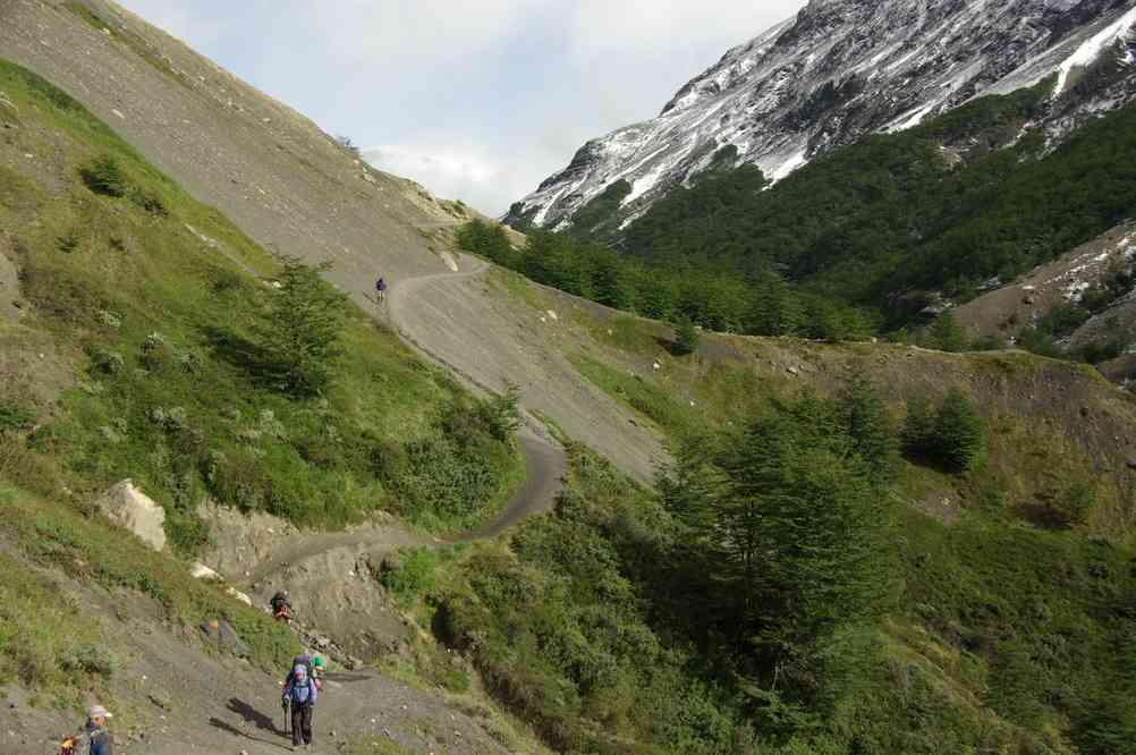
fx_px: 1545
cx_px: 568
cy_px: 378
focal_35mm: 49
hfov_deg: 40.4
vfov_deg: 27.5
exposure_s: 1/250
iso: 100
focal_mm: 32.5
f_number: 8
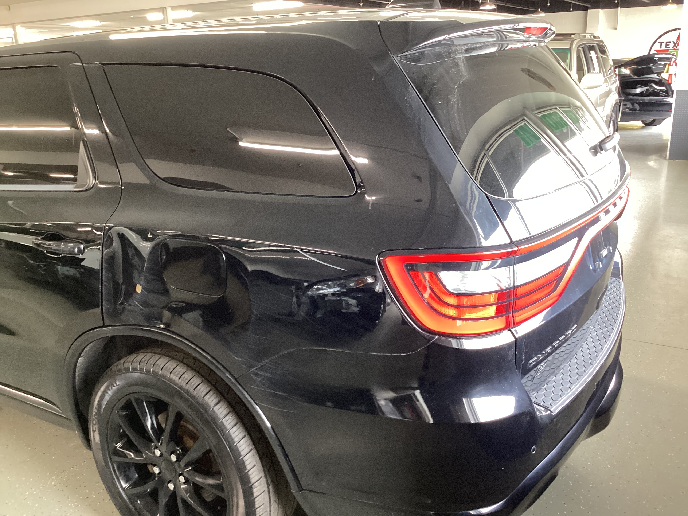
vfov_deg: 45.4
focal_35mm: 31
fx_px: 616
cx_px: 344
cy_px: 258
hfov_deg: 58.4
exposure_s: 1/40
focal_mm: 3.3
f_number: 2.4
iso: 250
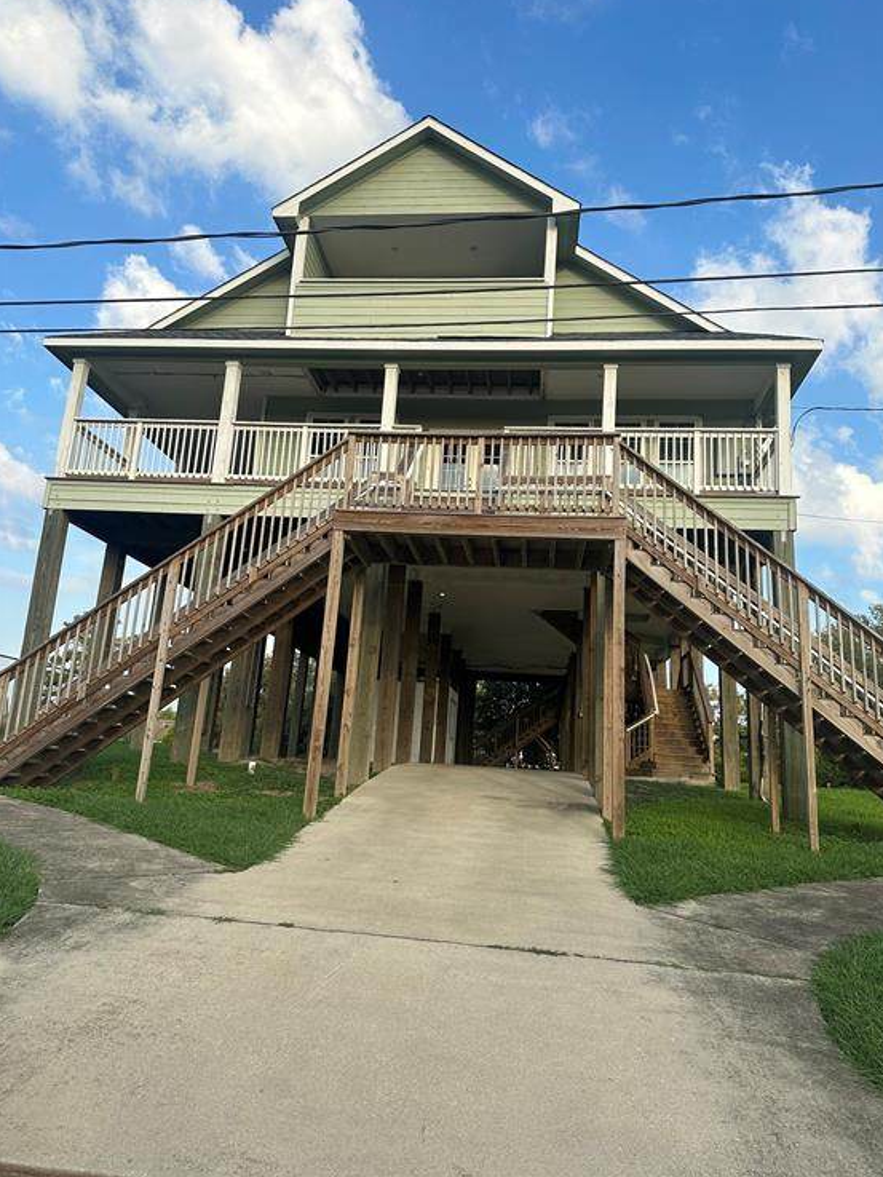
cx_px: 455
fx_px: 850
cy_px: 567
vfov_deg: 69.4
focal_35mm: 25
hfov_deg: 54.9
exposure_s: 1/1949
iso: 80
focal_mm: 6.86
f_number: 1.78
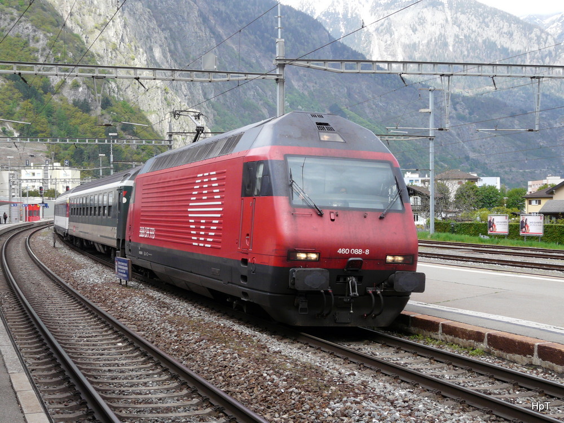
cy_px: 212
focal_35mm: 58
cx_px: 282
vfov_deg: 25.2
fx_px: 945
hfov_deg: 33.2
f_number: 4
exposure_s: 1/250
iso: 100
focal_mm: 9.5
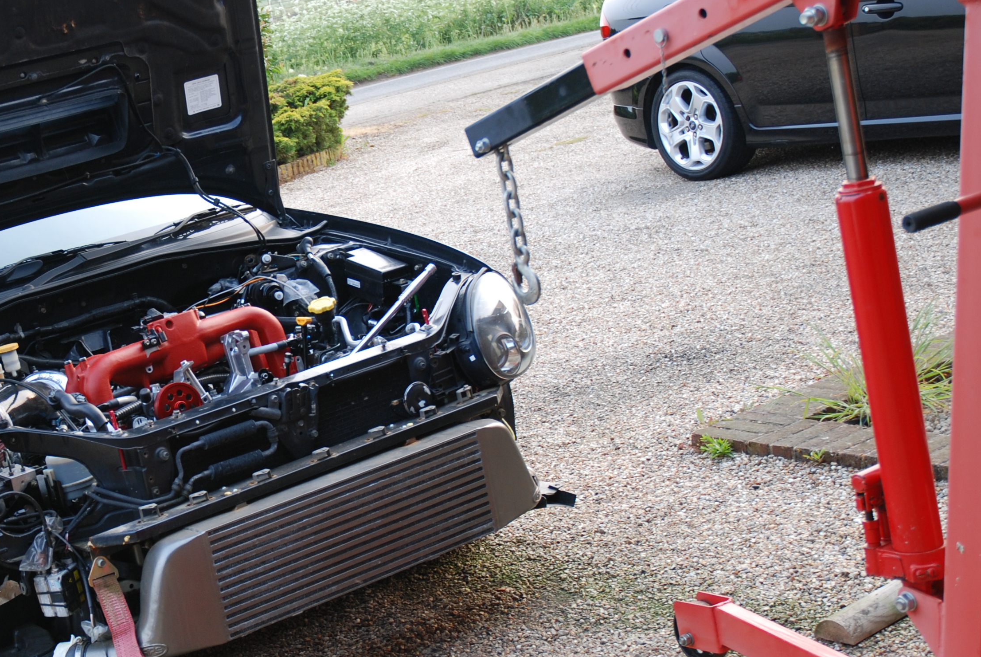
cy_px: 362
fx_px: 1933
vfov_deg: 19.3
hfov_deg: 27.8
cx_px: 180
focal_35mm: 71
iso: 160
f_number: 3.8
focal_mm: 27
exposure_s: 1/40
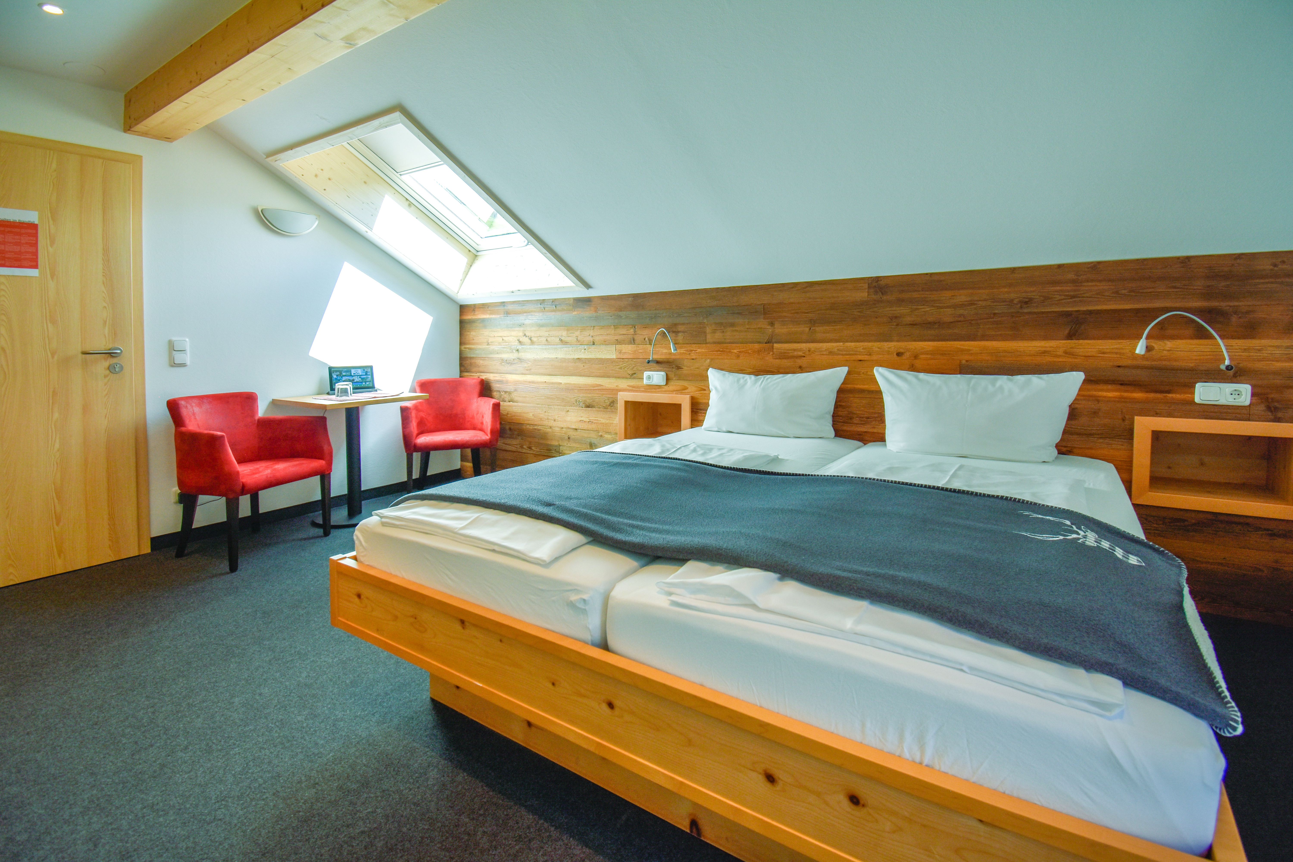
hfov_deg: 100.4
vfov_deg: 77.3
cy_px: 431
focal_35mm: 15
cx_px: 646
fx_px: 539
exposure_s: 1/125
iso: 200
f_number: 5.6
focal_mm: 10
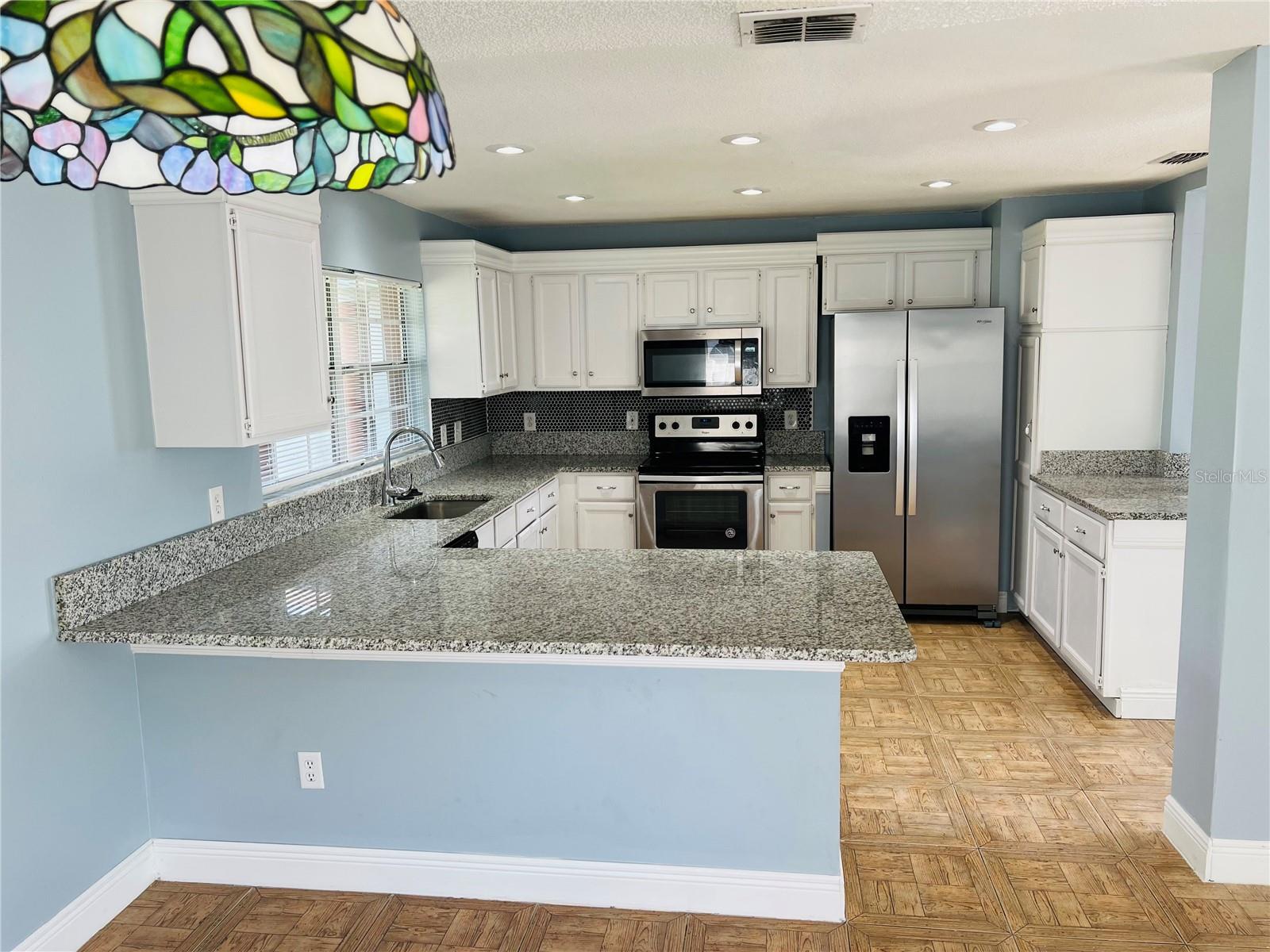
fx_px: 954
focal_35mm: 26
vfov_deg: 53.1
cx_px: 635
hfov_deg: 67.3
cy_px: 476
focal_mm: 5.7
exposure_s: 1/120
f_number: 1.5
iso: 40
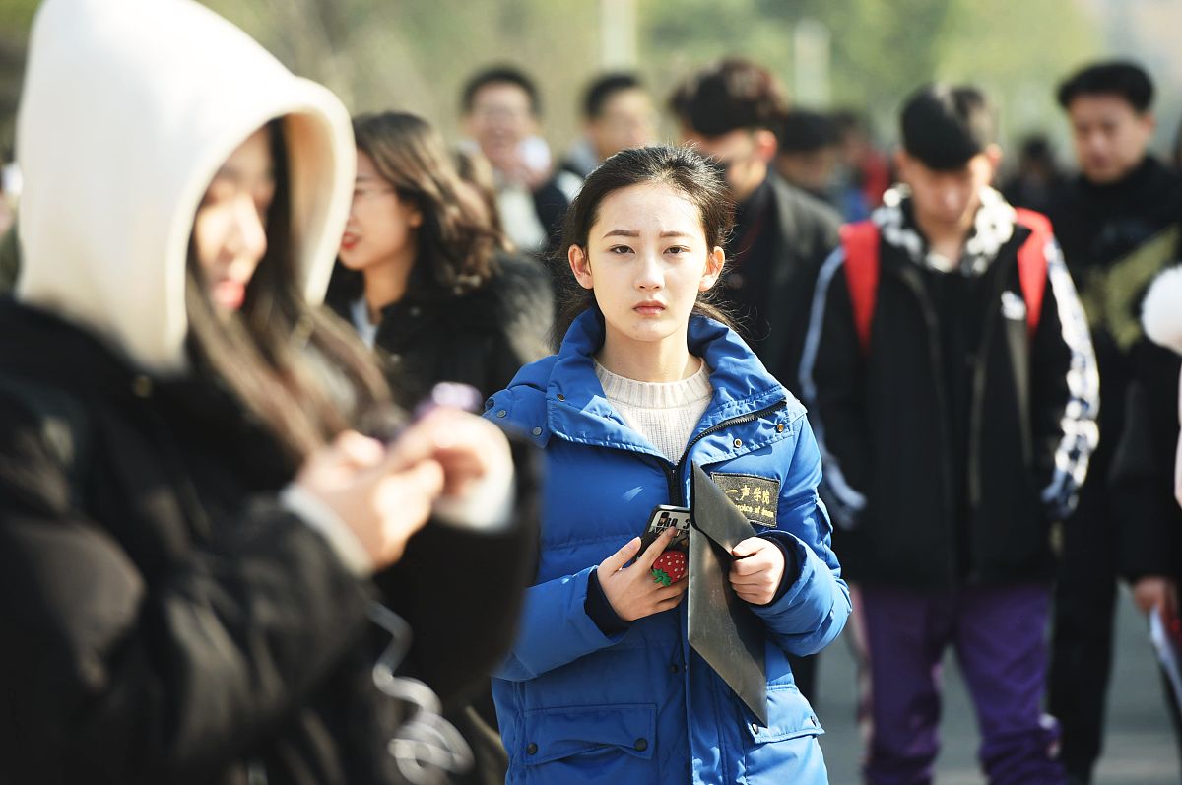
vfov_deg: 6.8
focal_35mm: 200
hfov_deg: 10.3
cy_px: 392
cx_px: 591
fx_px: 6559
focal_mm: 200
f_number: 4.5
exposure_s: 1/200
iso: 64
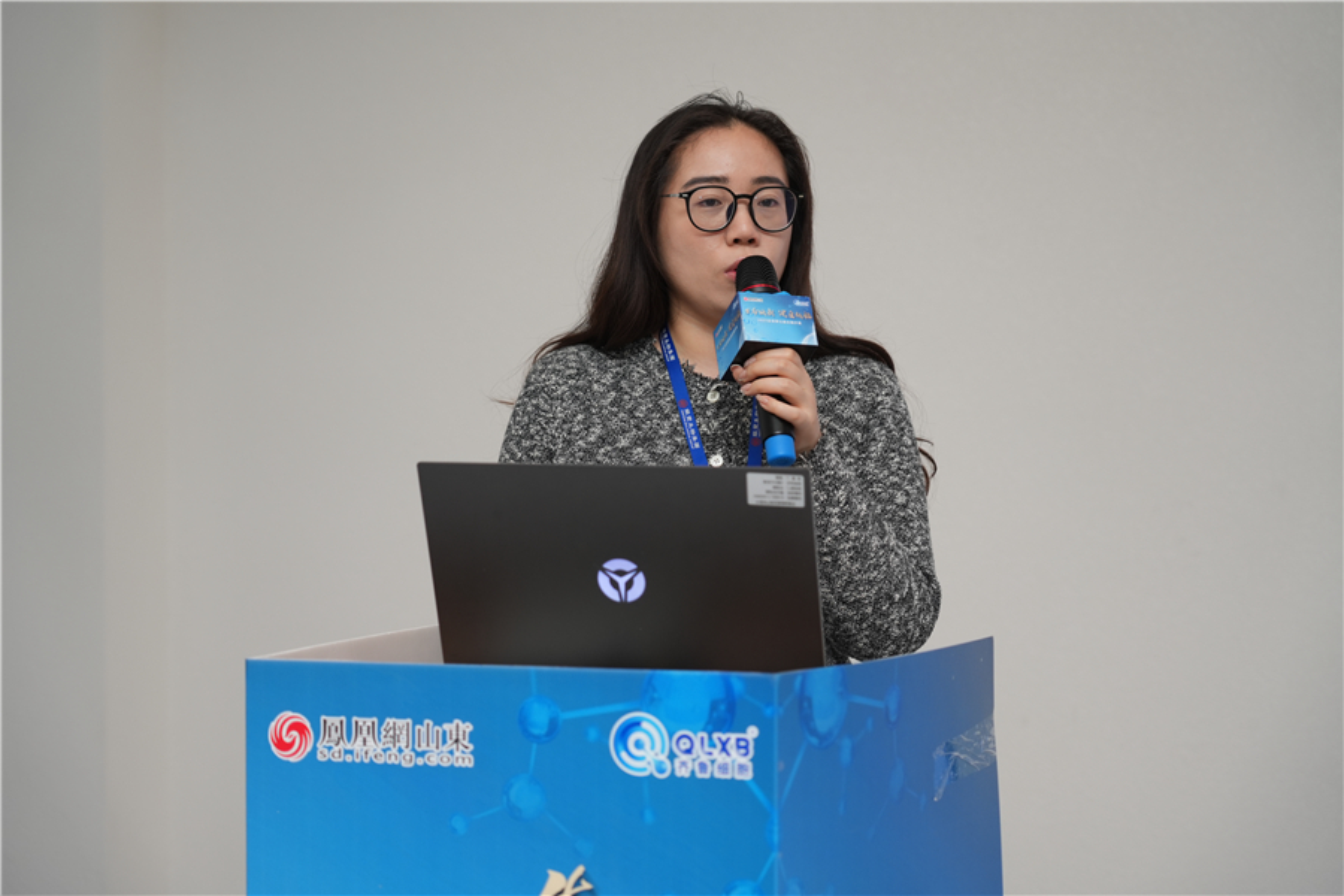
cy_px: 448
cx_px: 672
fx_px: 2800
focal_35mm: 75
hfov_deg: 27.0
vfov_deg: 18.2
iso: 400
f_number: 4
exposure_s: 1/160
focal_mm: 75
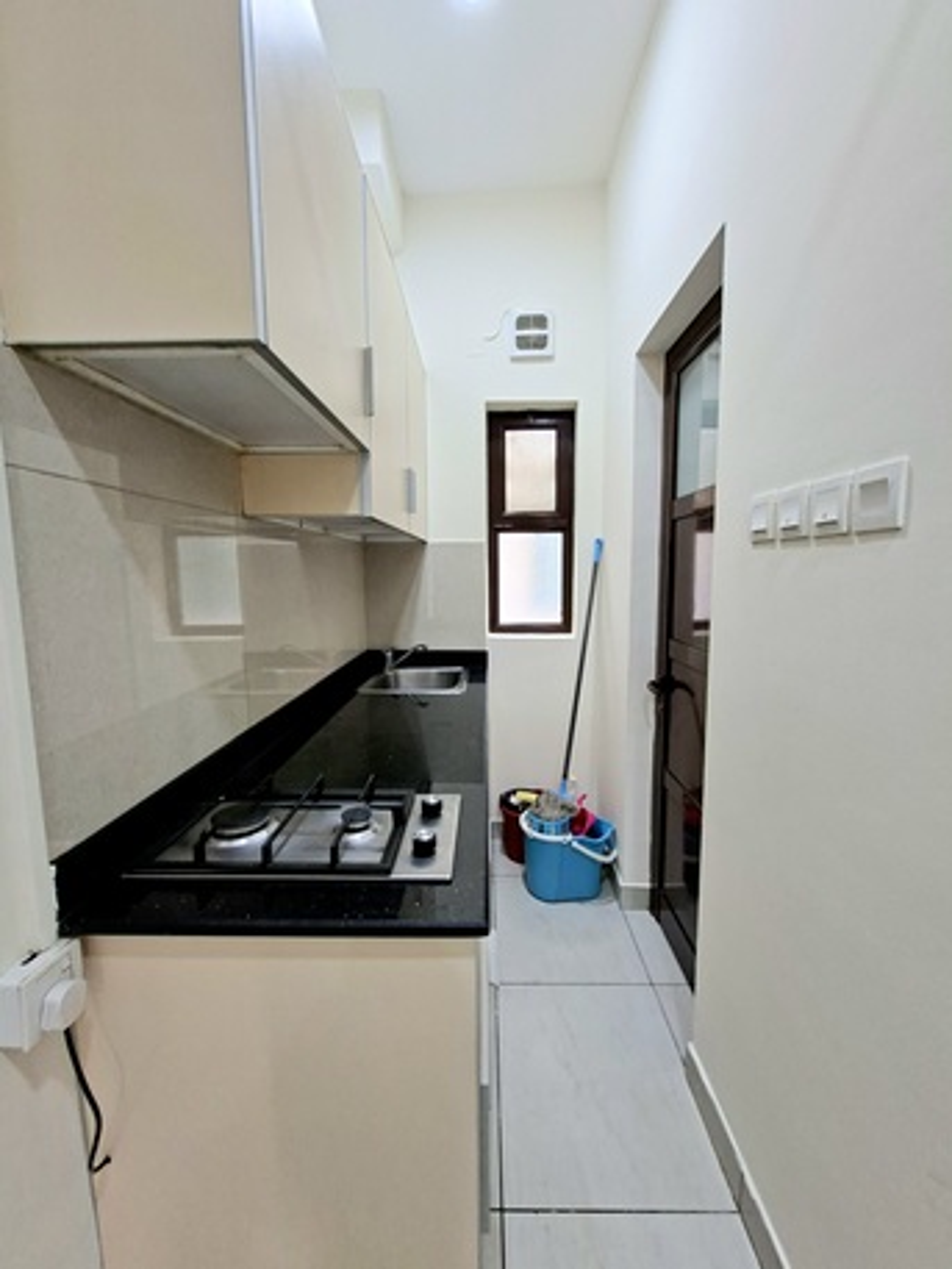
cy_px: 634
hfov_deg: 89.9
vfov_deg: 106.2
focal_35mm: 13
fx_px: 476
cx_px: 476
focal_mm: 1.74
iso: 100
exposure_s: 1/50
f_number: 2.2
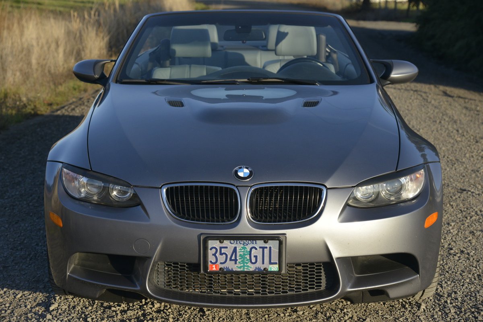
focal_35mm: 70
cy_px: 161
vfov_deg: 19.5
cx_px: 242
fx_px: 939
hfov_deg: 28.8
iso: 1250
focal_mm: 70
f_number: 6.3
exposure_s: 1/3200
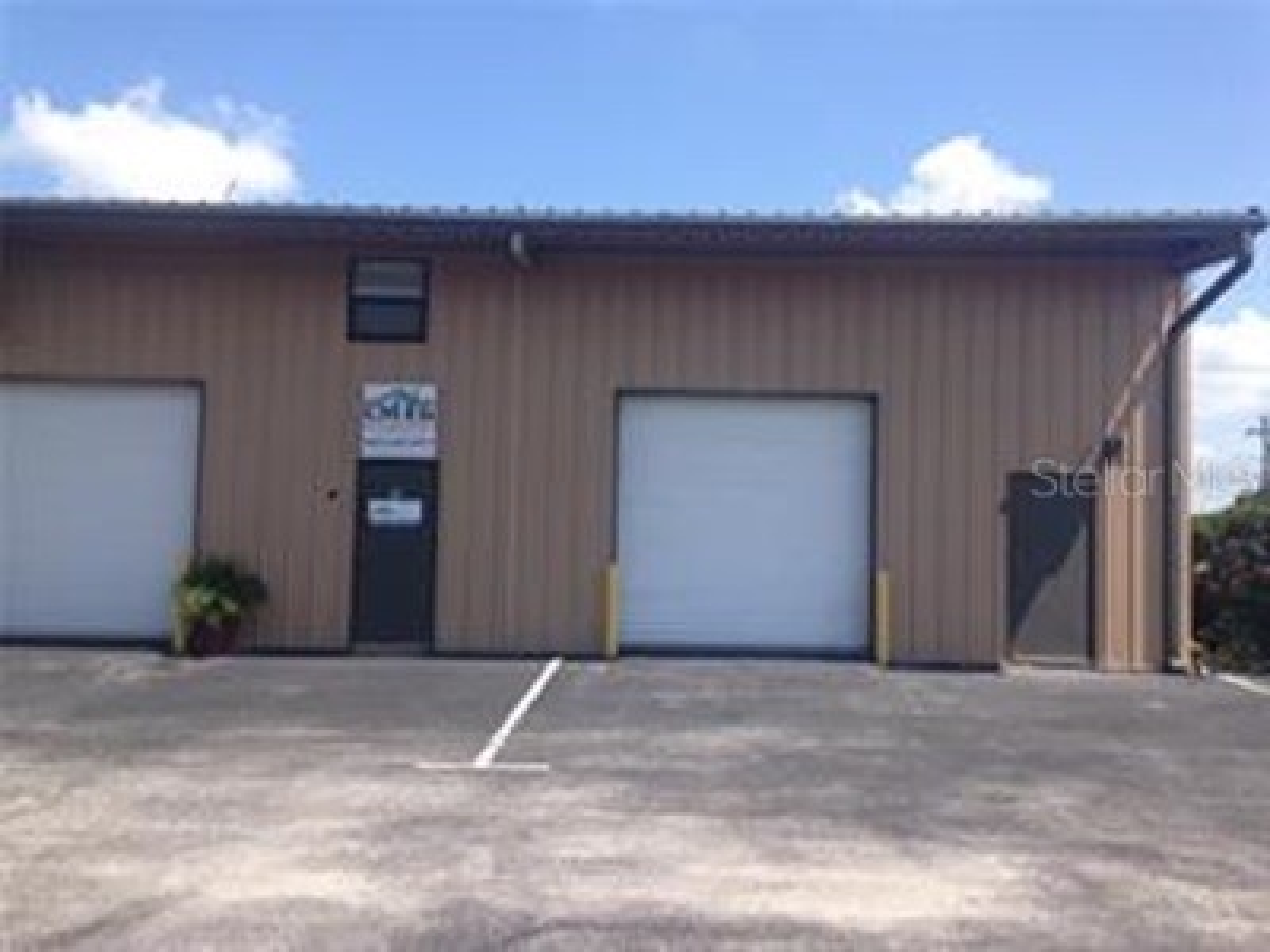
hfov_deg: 55.4
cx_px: 635
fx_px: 1211
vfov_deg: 42.9
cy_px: 476
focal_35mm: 33
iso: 50
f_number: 2.4
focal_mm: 4.12
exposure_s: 1/1022
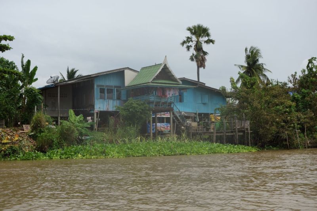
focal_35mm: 55
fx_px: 484
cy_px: 106
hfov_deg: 36.3
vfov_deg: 24.6
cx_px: 158
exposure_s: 1/800
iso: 125
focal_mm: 20.41
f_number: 5.6
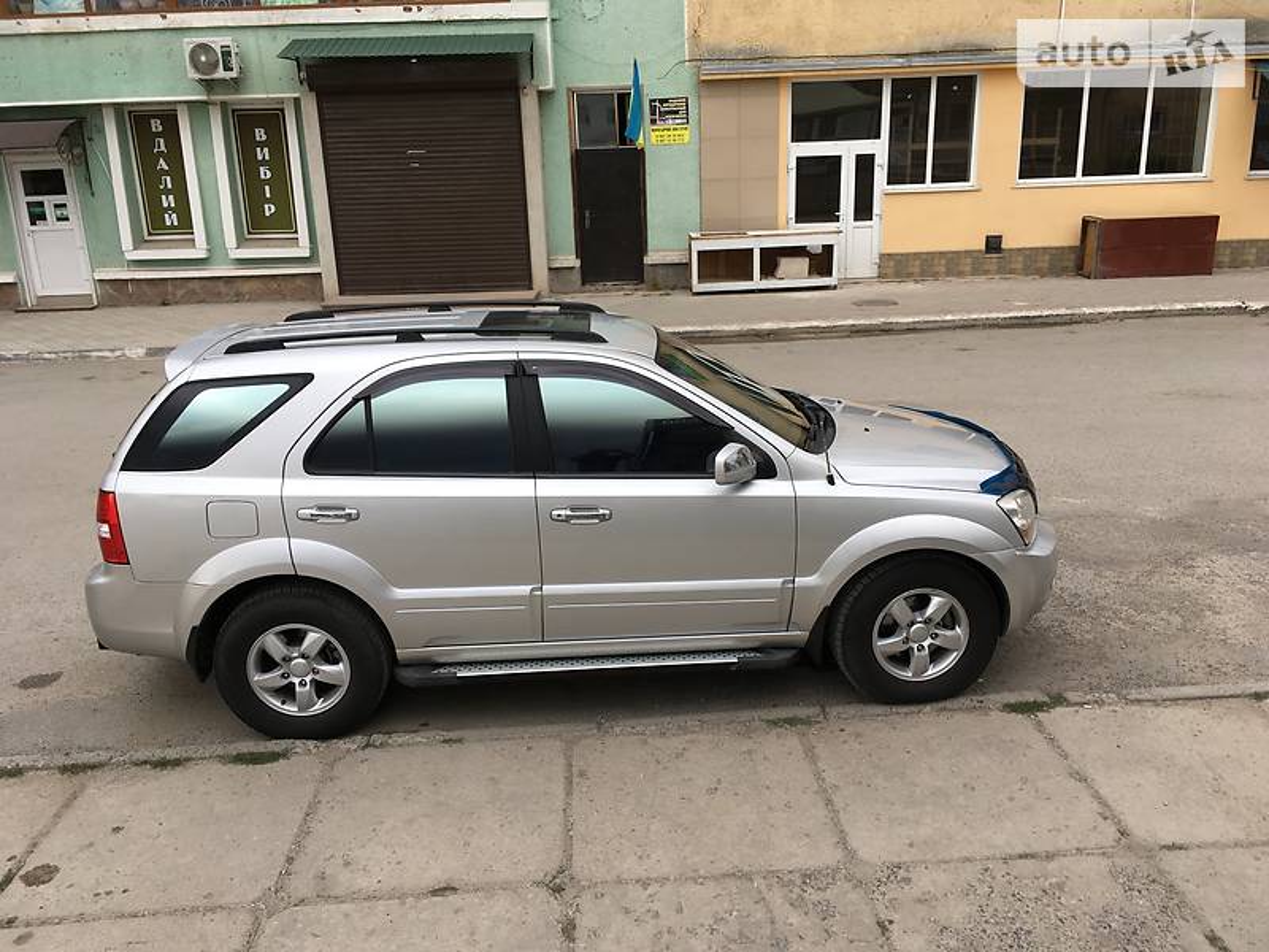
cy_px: 476
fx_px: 1063
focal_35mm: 29
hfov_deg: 61.7
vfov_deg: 48.2
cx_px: 634
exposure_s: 1/163
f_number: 2.2
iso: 25
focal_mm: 4.2
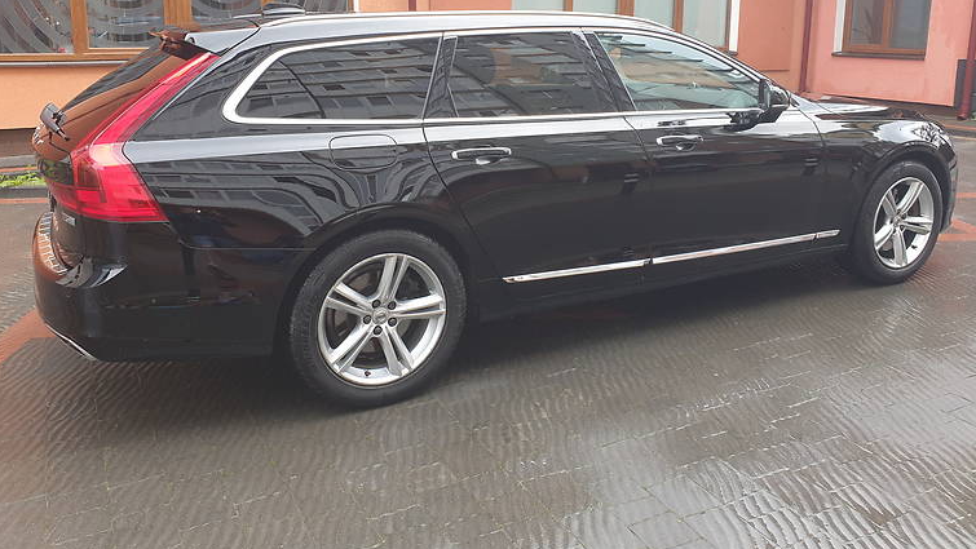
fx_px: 777
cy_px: 167
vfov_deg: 38.4
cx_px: 511
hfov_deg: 64.3
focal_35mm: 30
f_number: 2.4
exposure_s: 1/192
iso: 50
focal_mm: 4.3
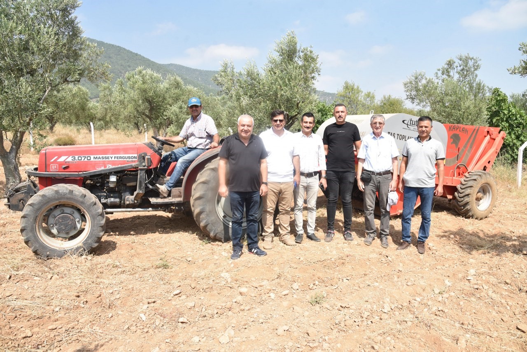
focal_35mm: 24
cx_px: 264
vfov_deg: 53.2
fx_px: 351
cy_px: 176
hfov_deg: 73.7
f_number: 14
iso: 640
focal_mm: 24
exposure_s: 1/640
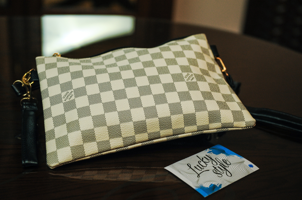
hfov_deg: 33.4
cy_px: 100
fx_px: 503
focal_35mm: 60
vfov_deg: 22.6
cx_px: 151
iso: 1600
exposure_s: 1/200
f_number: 4
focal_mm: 60
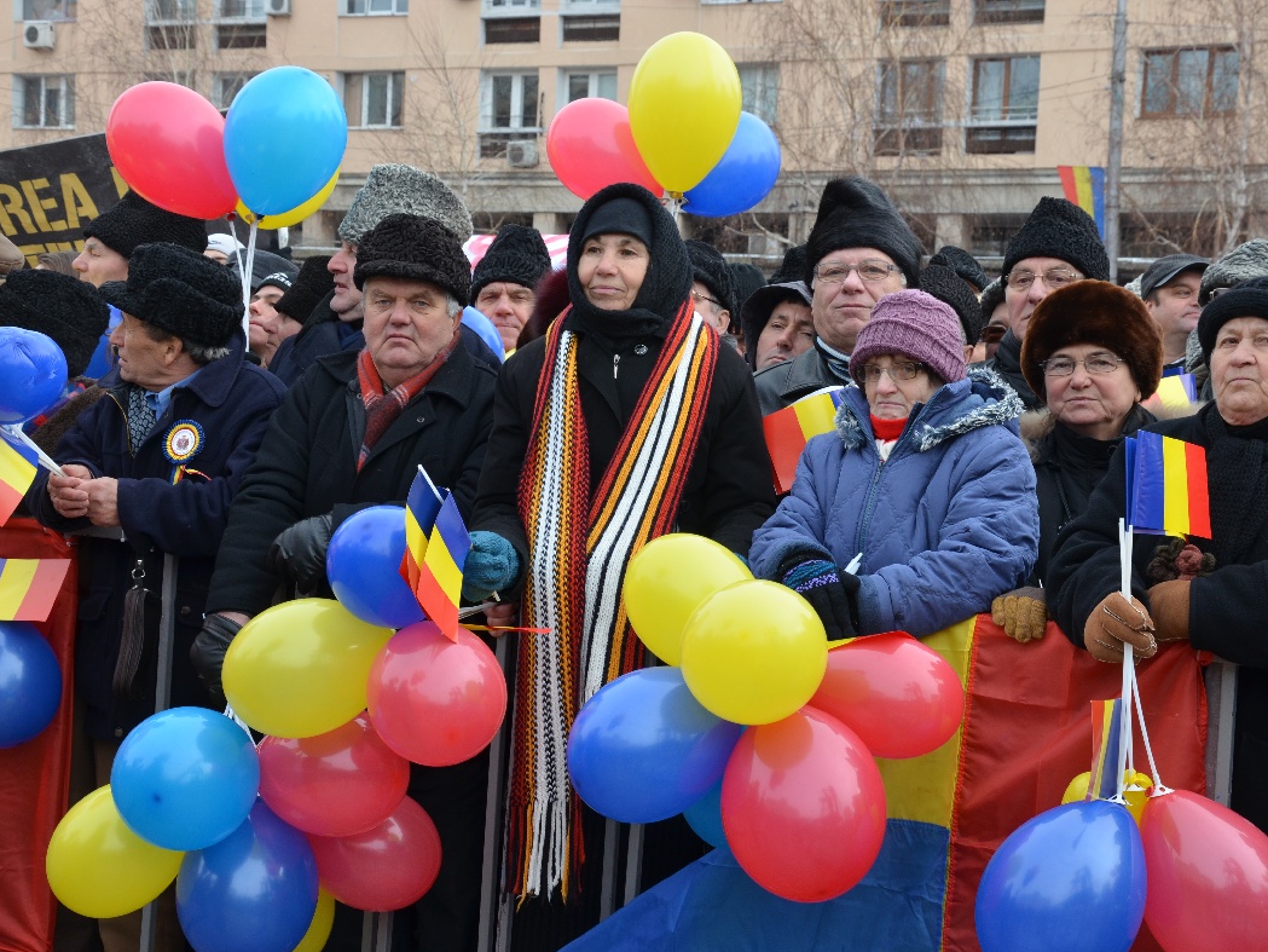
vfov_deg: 22.3
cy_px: 469
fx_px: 2418
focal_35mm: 66
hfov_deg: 29.4
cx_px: 676
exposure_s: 1/250
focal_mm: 40
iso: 320
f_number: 8
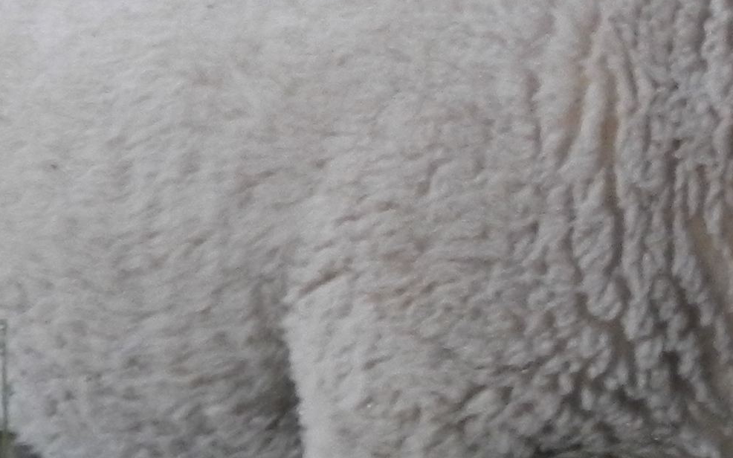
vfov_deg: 0.5
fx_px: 57486
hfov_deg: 0.7
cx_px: 545
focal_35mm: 2878
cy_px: 146
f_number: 5.7
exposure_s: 1/80
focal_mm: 118.9
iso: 400
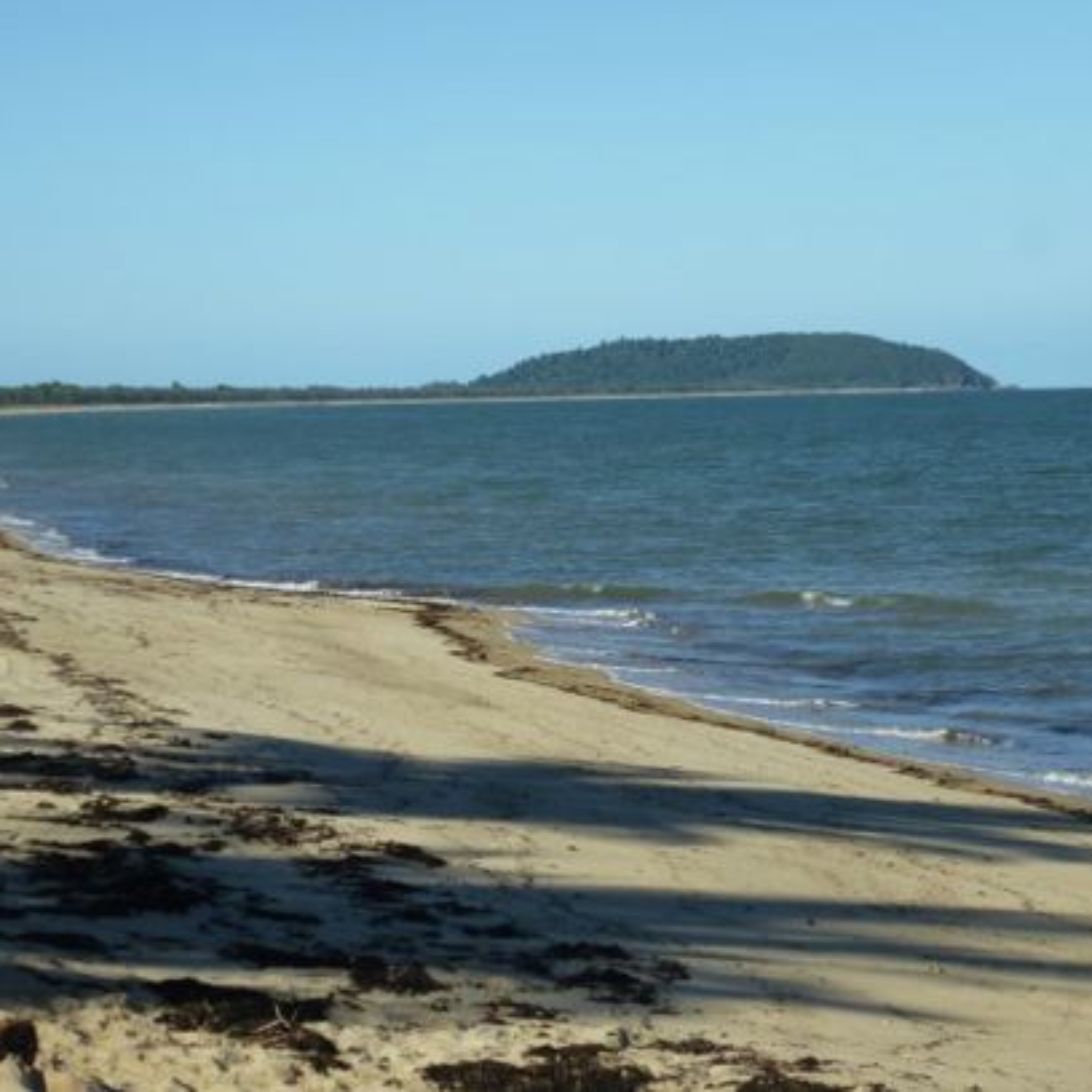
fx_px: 4426
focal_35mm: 124
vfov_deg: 14.1
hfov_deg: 14.0
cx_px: 391
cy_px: 543
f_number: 5
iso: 100
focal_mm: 18.7
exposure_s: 1/640
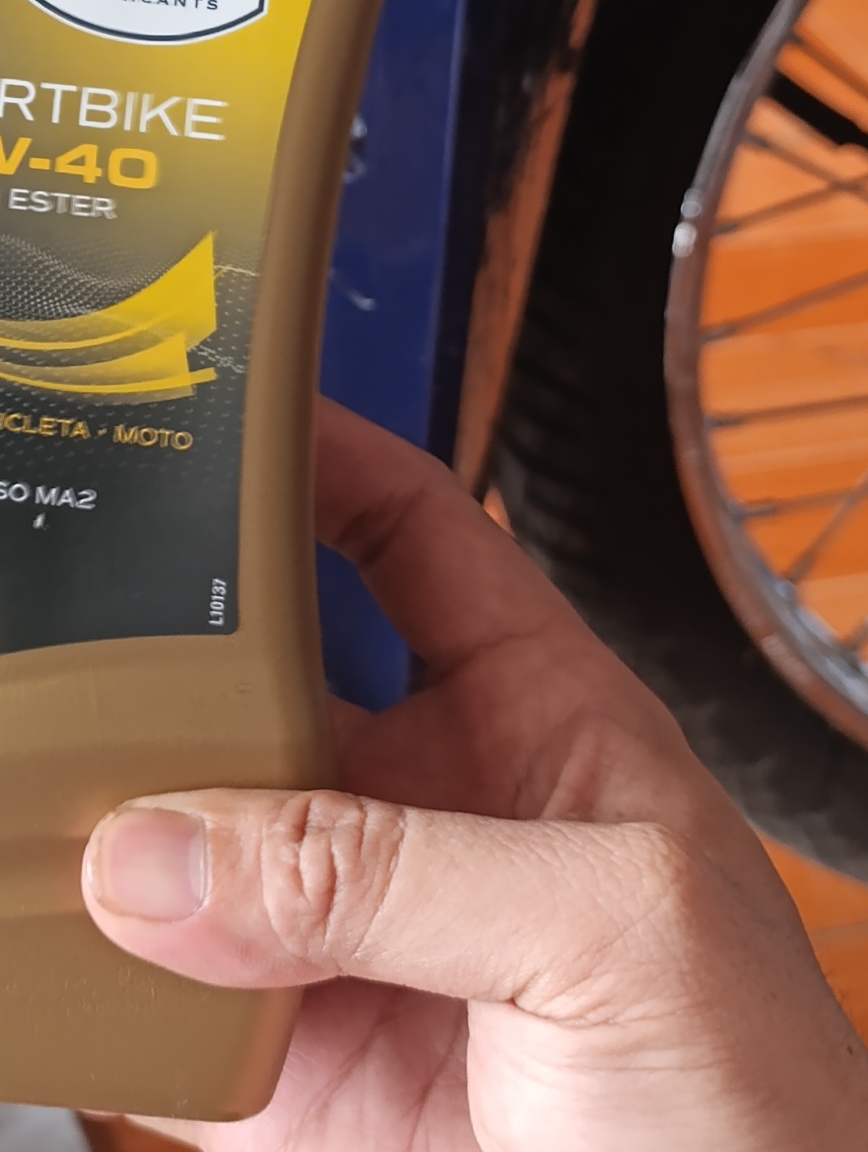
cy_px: 137
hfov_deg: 20.6
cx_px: -103
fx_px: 2268
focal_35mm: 68
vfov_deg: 27.6
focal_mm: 6.14
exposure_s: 1/50
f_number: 1.6
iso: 640
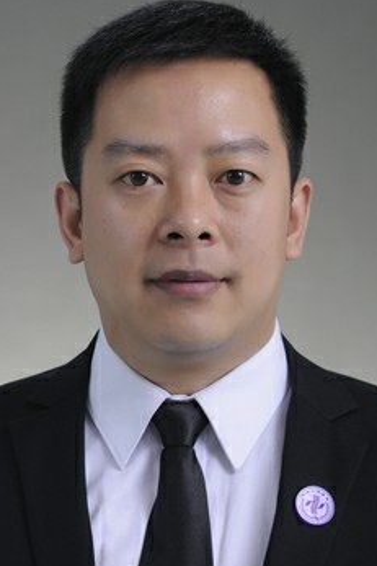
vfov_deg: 12.4
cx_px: 189
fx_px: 2604
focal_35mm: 166
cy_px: 306
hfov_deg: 8.3
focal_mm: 85
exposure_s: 1/125
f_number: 5.6
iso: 160
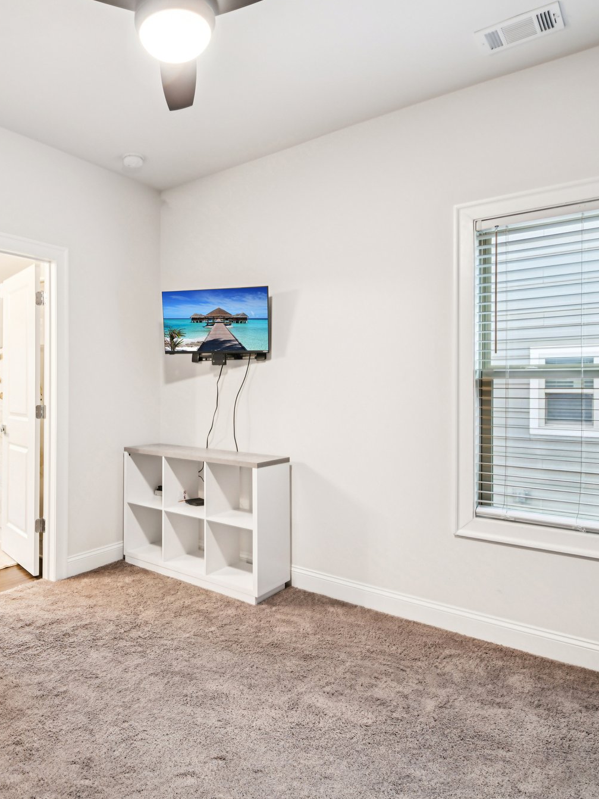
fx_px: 507
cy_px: 402
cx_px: 172
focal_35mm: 22
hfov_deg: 58.8
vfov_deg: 76.4
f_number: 8
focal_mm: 15
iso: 400
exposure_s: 1/5
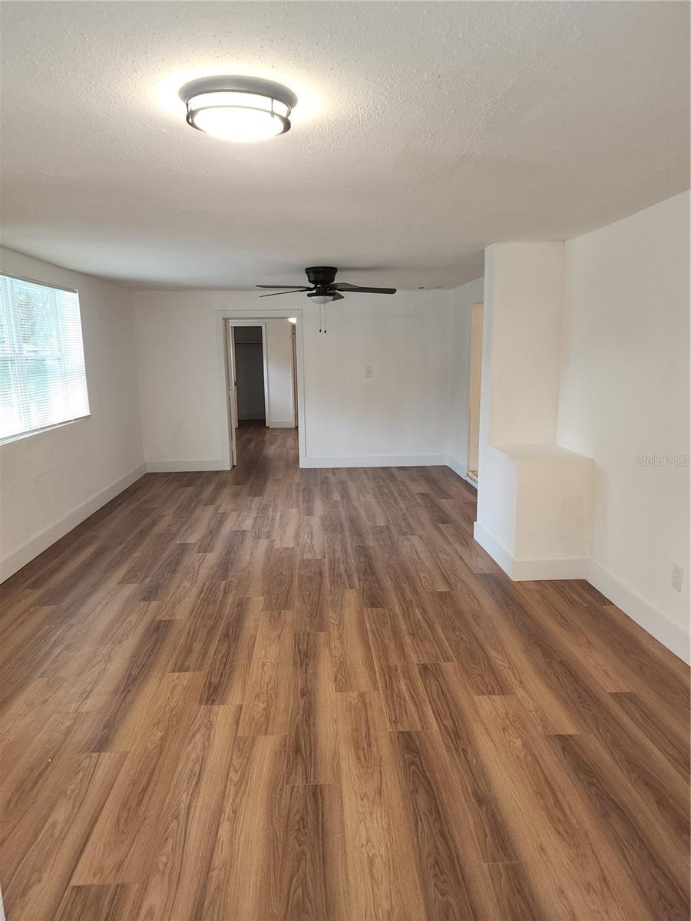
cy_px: 460
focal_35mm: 23
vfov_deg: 73.9
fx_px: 612
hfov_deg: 58.9
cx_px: 346
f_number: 1.8
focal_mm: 6.4
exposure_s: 1/24
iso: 100
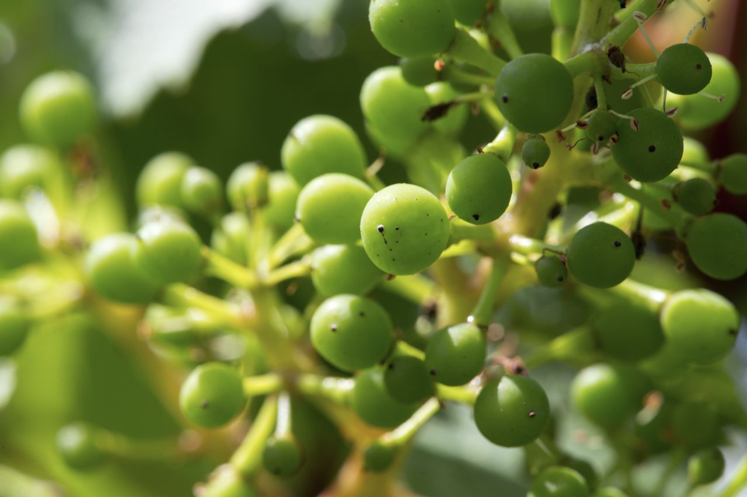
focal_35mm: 105
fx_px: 2178
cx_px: 374
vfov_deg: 13.0
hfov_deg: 19.5
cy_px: 248
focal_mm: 105
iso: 400
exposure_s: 1/125
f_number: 16
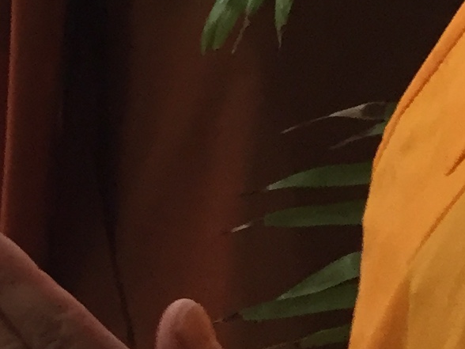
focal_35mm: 161
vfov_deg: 8.8
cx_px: -633
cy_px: -295
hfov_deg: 10.6
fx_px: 2163
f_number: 2.2
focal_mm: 4.15
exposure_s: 1/33
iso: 125
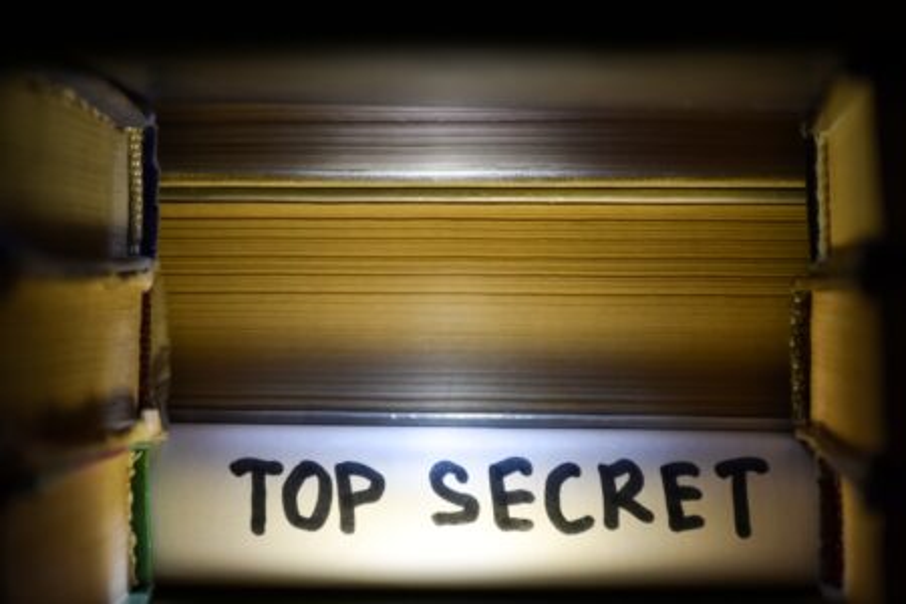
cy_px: 302
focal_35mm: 158
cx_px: 453
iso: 125
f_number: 5.6
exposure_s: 1/3
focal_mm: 105
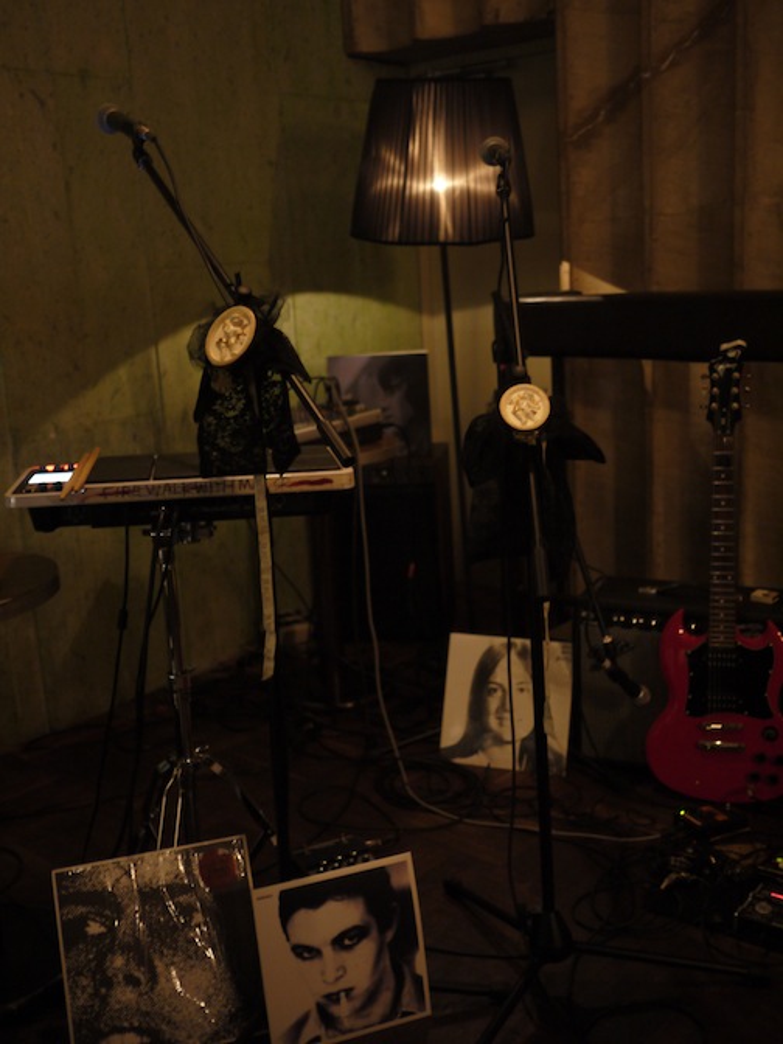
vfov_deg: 46.8
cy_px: 522
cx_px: 392
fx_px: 1206
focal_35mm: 40
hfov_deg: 36.0
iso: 400
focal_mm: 20
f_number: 1.7
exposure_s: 1/8
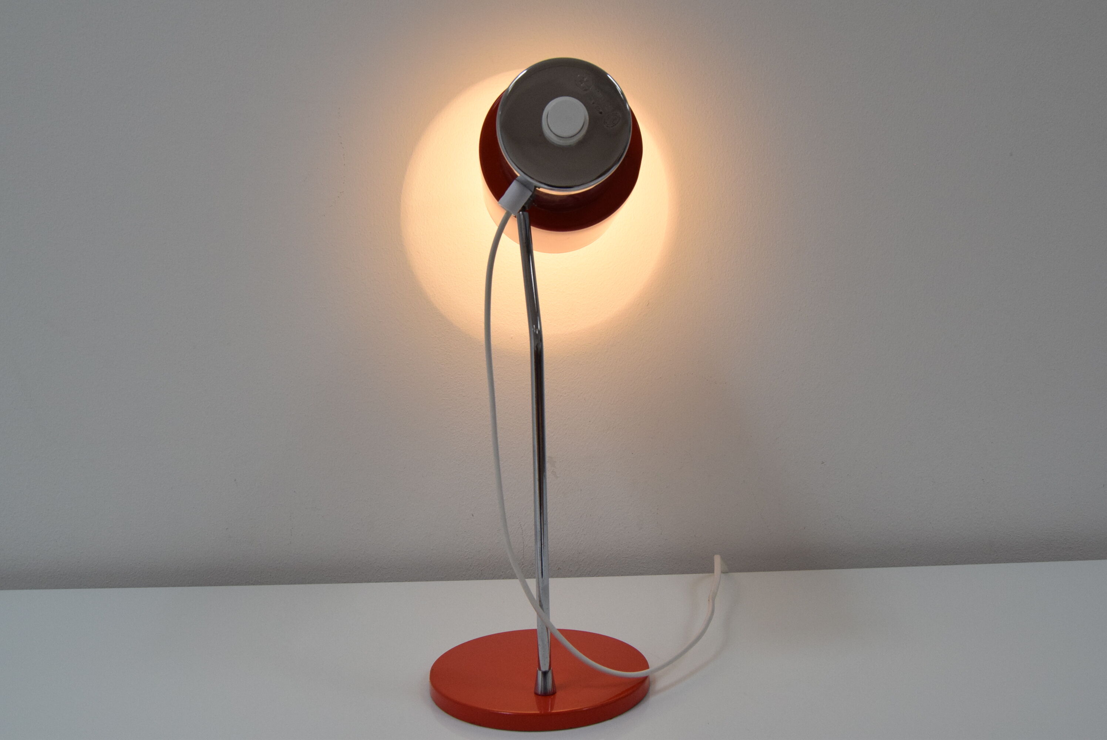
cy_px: 370
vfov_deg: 34.3
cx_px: 554
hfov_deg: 49.5
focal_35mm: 39
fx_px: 1200
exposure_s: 1/250
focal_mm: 26
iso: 1600
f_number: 8
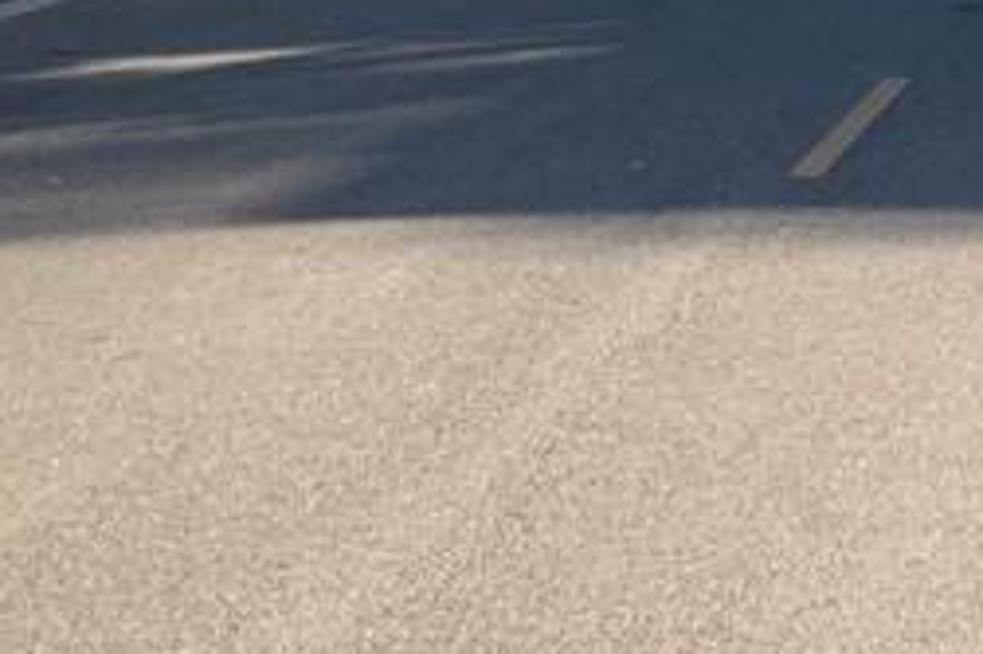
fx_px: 3356
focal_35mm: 123
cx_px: 1030
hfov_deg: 16.3
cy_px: -423
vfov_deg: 10.6
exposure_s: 1/666
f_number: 1.8
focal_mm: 3
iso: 16
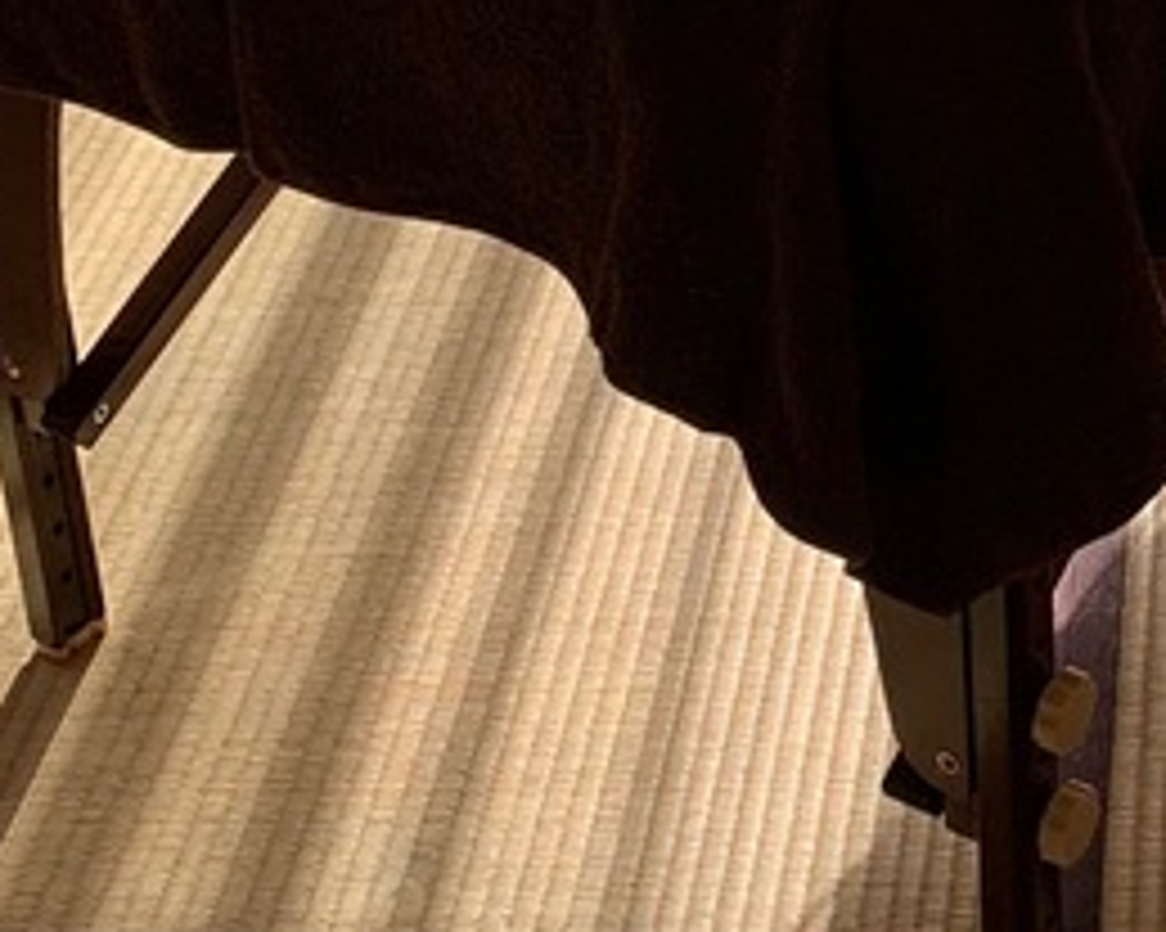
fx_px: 3312
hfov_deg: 18.9
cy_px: -394
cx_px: 1373
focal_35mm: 96
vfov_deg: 15.0
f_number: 1.8
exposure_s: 1/121
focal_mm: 4.25
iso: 64
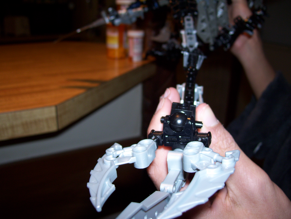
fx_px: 303
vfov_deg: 39.7
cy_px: 110
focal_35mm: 36
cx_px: 146
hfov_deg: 51.3
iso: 80
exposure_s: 1/60
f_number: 2.7
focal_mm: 6
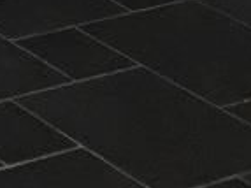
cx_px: -627
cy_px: -473
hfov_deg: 7.6
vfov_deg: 6.3
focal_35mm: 208
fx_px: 1507
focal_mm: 4.15
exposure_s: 1/100
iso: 40
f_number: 2.2
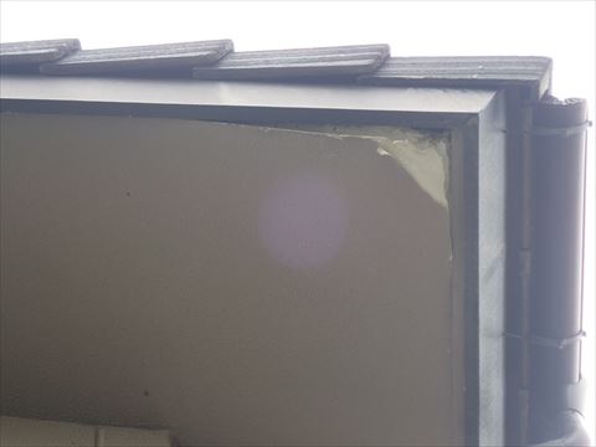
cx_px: 298
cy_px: 224
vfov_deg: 14.8
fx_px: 1722
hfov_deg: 19.6
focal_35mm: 100
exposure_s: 1/160
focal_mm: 18
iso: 200
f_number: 4.9
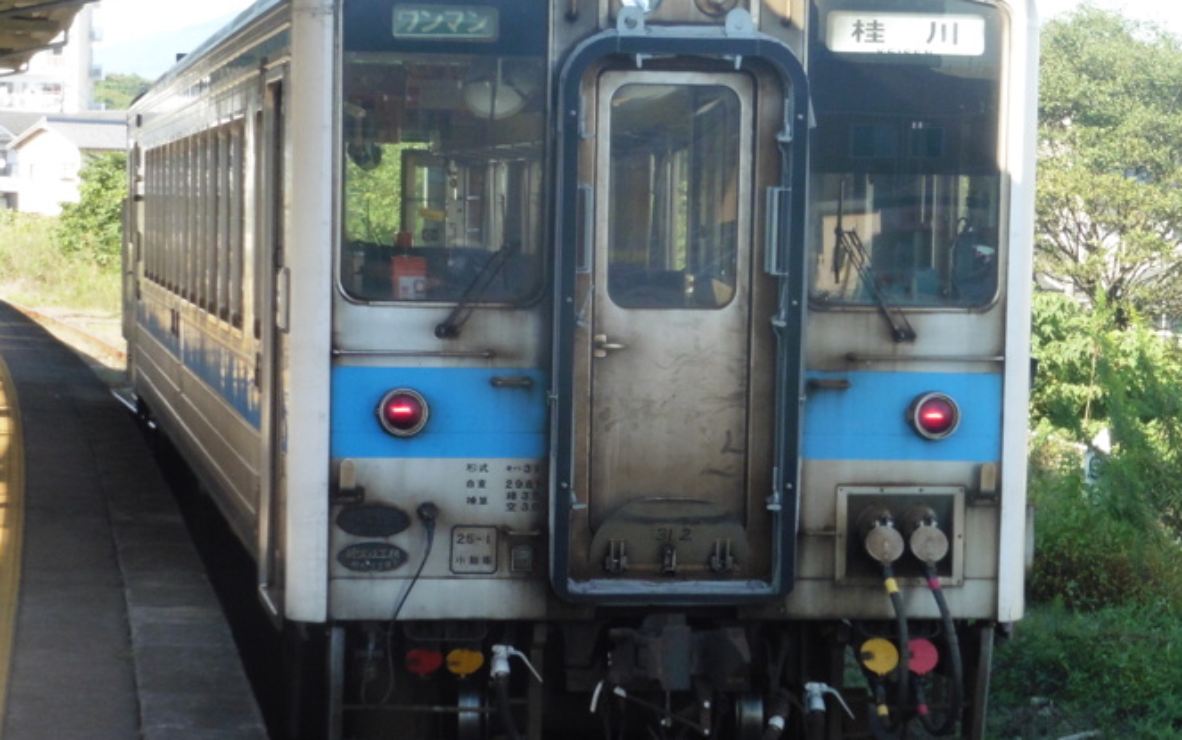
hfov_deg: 19.3
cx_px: 558
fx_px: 3481
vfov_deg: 12.1
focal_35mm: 108
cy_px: 432
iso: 200
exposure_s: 1/200
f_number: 4.9
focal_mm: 11.7
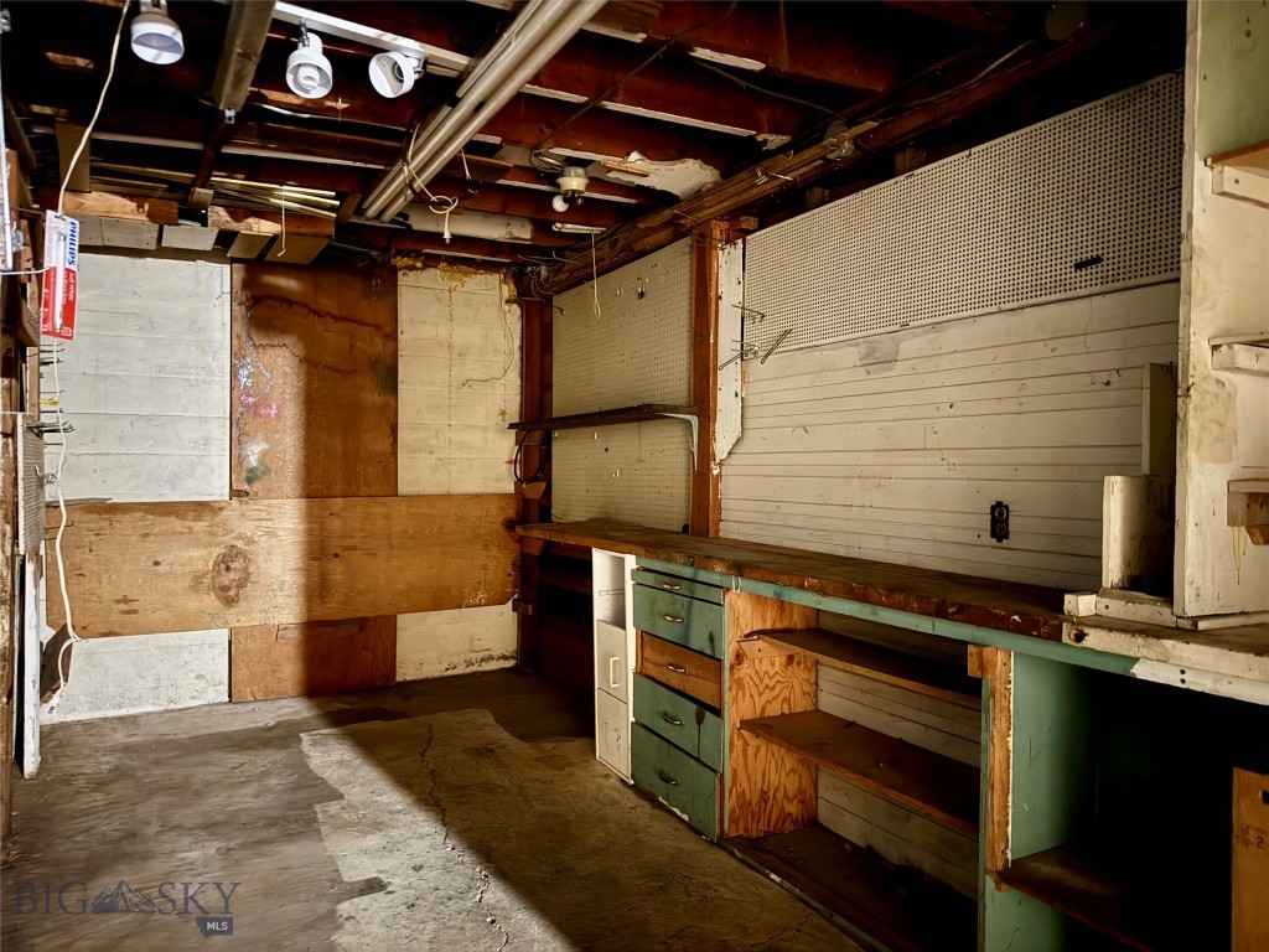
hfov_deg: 71.6
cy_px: 476
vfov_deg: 56.8
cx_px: 634
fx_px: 880
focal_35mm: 24
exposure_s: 1/2
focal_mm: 6.76
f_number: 1.78
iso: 2000
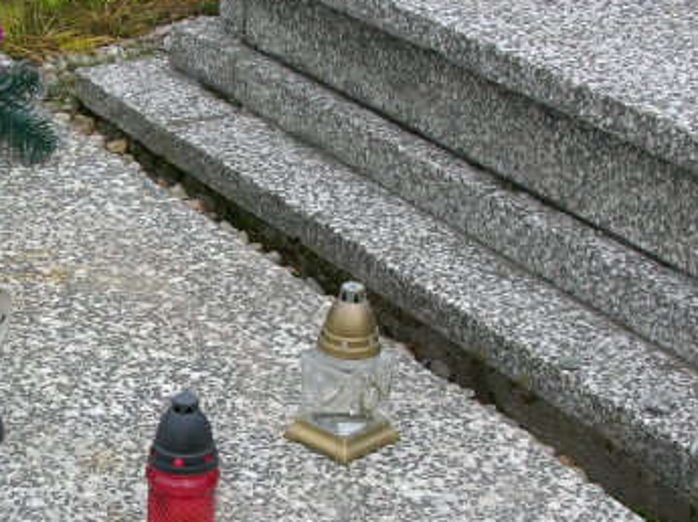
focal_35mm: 104
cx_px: 107
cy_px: 326
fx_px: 2095
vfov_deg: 14.2
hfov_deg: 18.7
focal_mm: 8.9
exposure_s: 1/192
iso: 50
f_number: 5.6
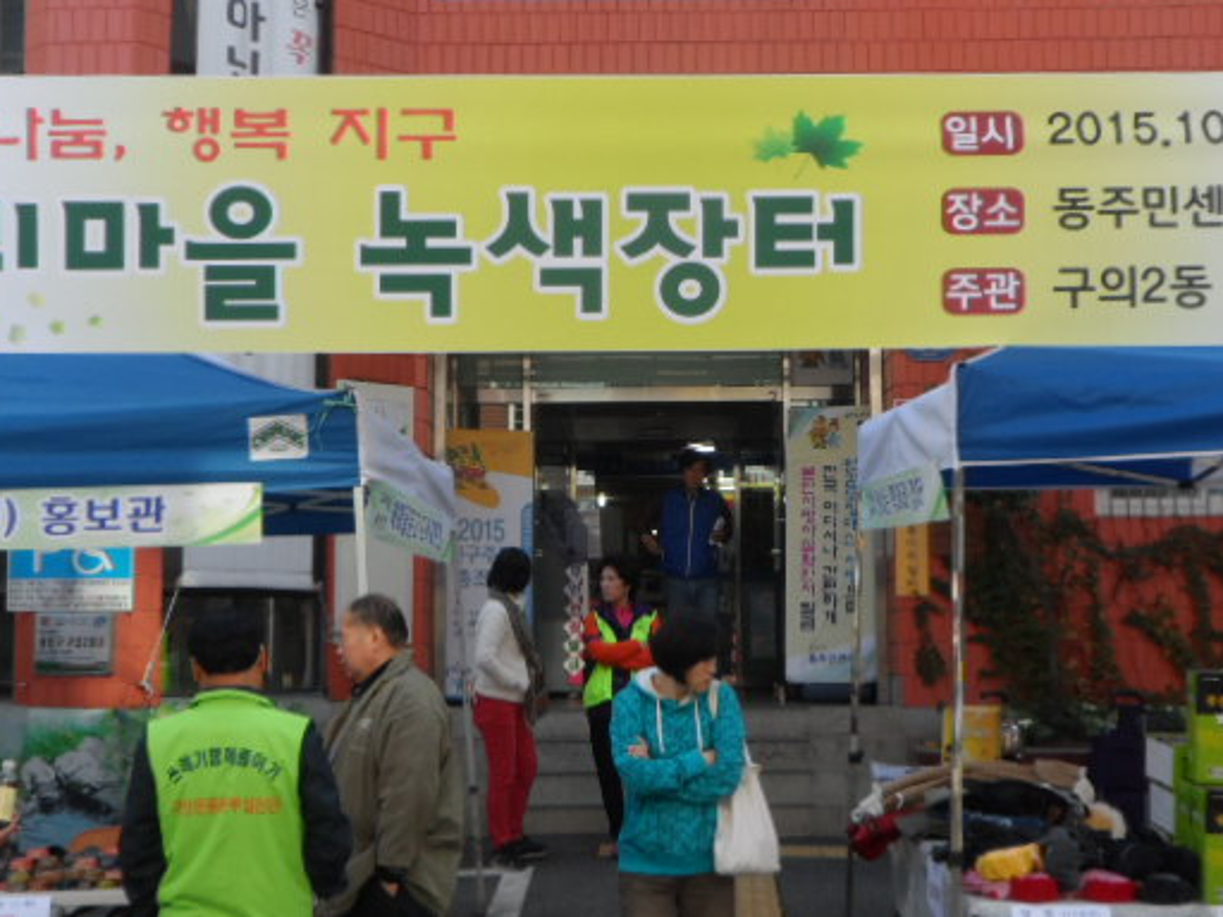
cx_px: 619
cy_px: 451
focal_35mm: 56
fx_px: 1979
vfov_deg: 26.1
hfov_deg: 34.3
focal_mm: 4.9
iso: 80
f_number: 3.1
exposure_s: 1/250
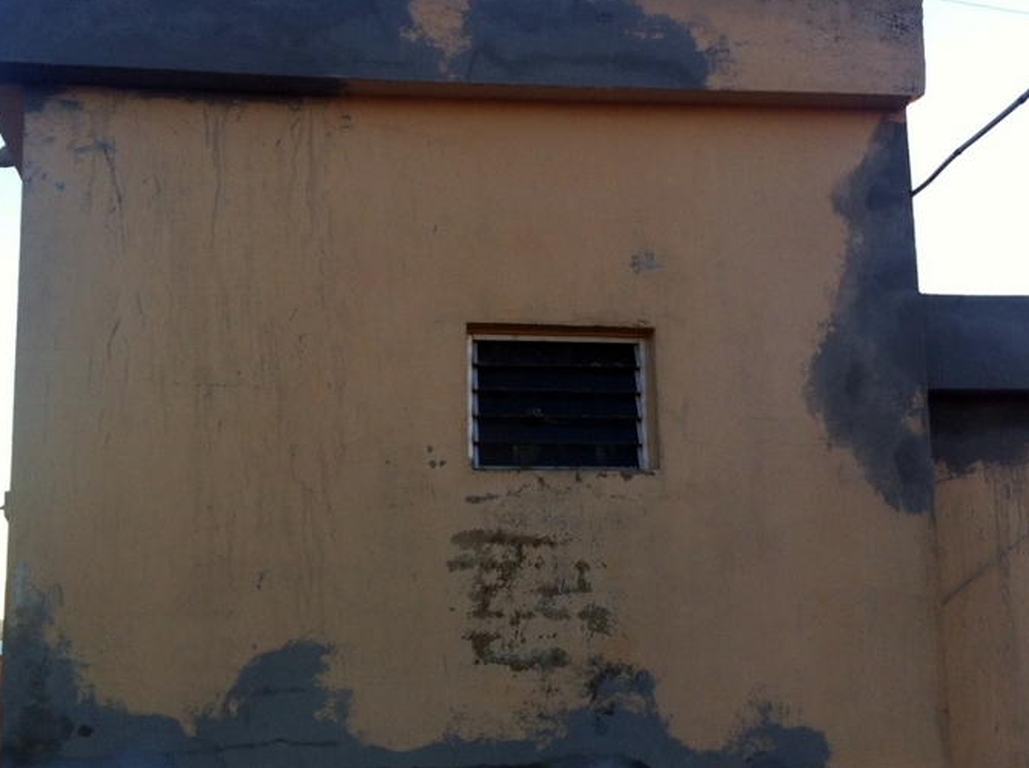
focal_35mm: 47
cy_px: 407
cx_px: 462
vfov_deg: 30.8
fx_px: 1395
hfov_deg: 40.5
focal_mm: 3.85
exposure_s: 1/170
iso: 80
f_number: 2.8
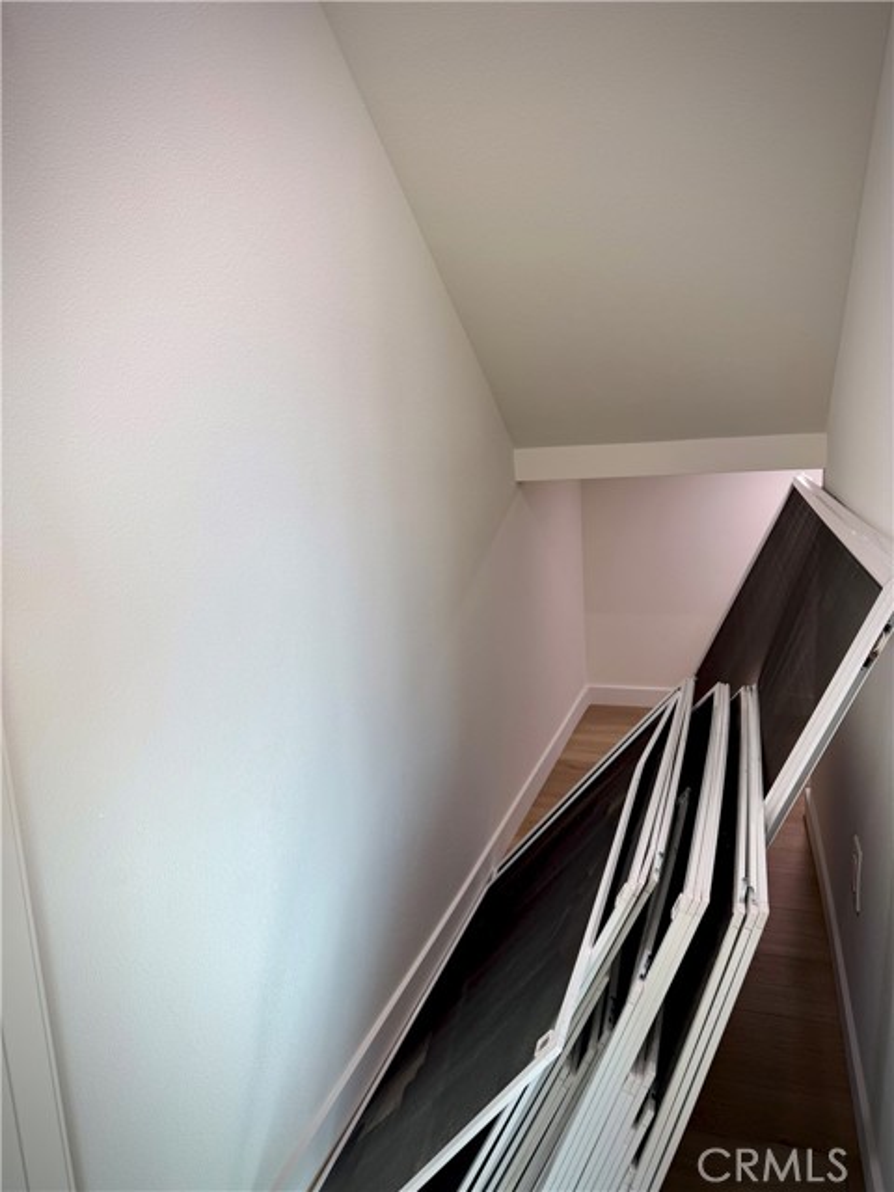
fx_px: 826
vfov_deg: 71.6
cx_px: 447
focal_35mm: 24
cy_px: 596
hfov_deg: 56.8
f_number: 1.78
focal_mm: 6.76
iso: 64
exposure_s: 1/120
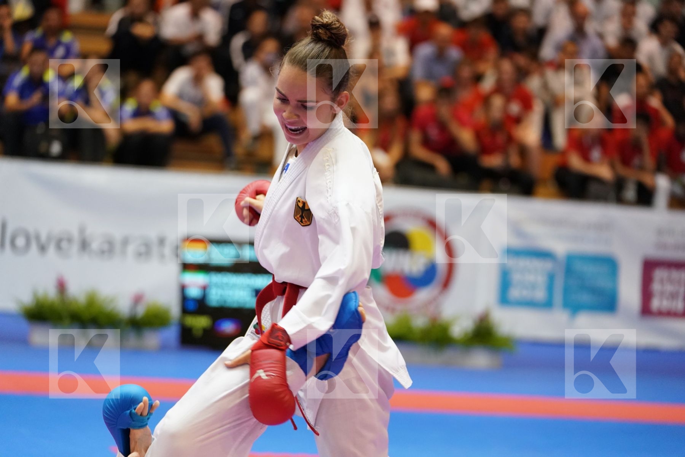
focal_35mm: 114
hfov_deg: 17.9
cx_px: 342
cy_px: 228
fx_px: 2169
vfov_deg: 12.0
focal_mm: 114
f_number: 2.8
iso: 5000
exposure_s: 1/800
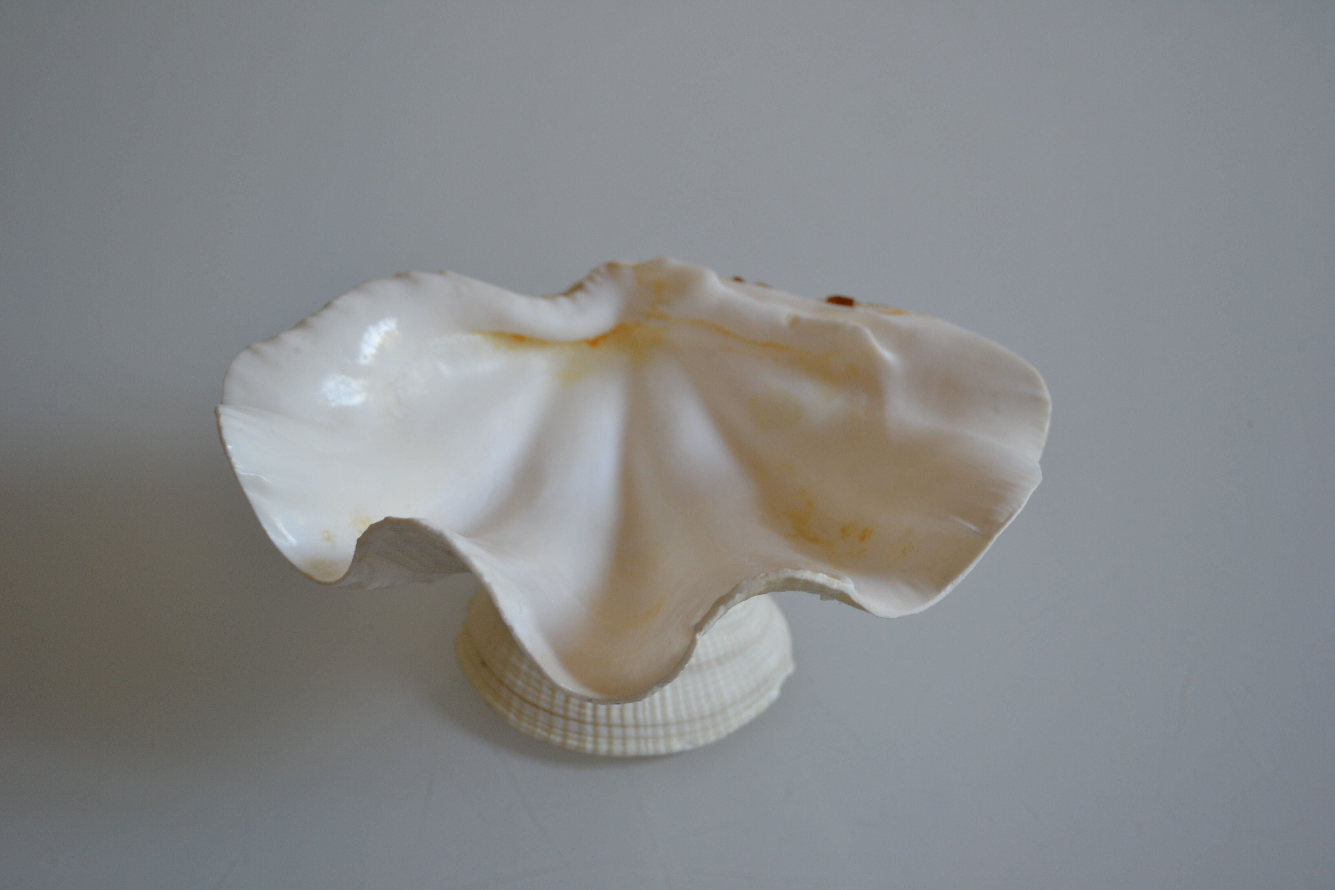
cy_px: 445
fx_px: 1669
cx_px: 668
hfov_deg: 43.6
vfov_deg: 29.9
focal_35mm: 45
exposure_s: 1/40
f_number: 4.5
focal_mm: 30
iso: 400
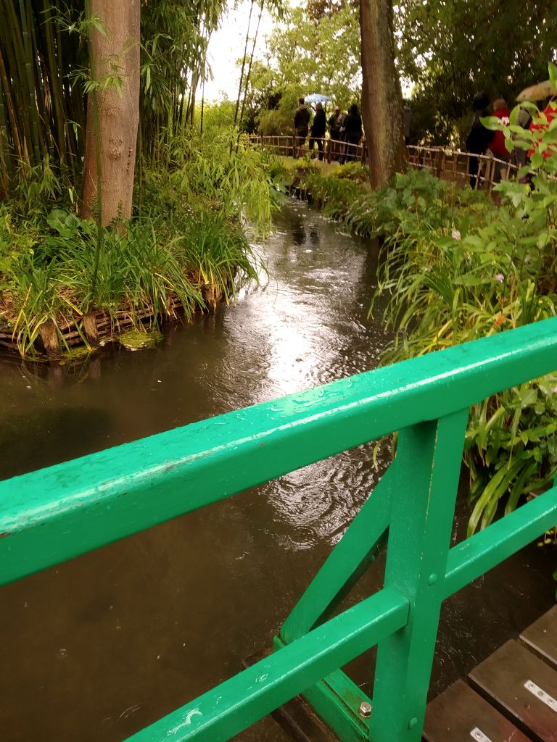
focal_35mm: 26
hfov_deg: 53.1
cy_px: 371
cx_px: 278
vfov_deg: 67.3
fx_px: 558
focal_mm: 3.82
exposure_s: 1/50
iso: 100
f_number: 2.2
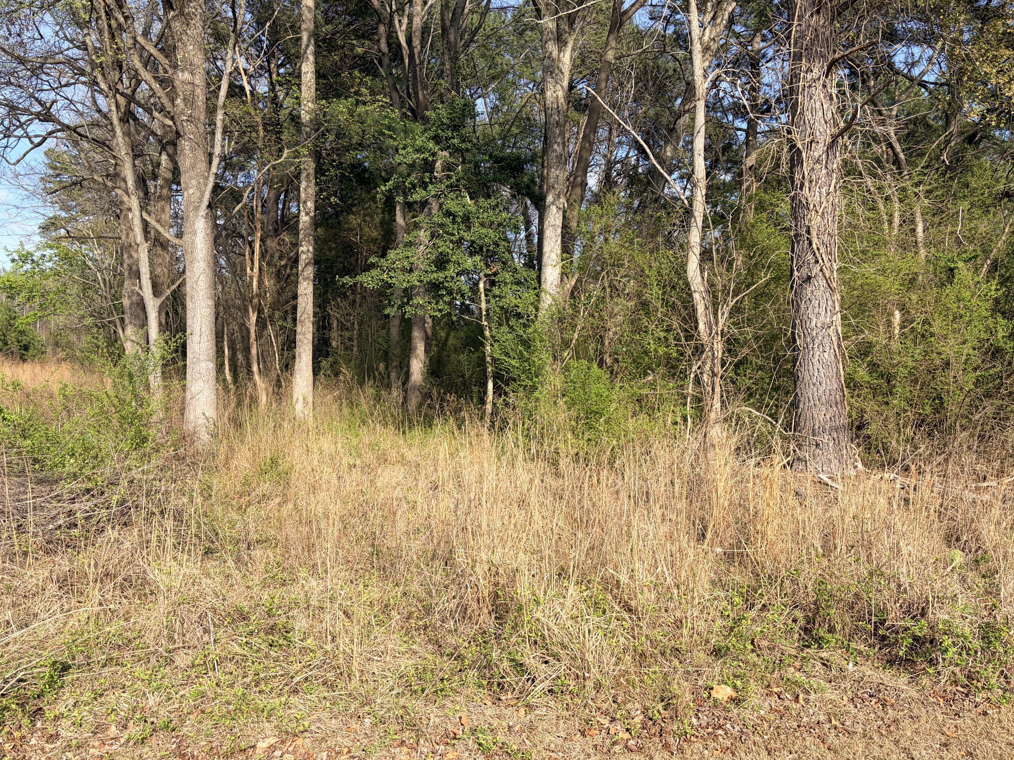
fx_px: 849
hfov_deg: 61.6
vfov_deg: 48.2
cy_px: 398
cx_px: 467
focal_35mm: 29
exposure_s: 1/2364
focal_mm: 5.96
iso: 50
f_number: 1.6
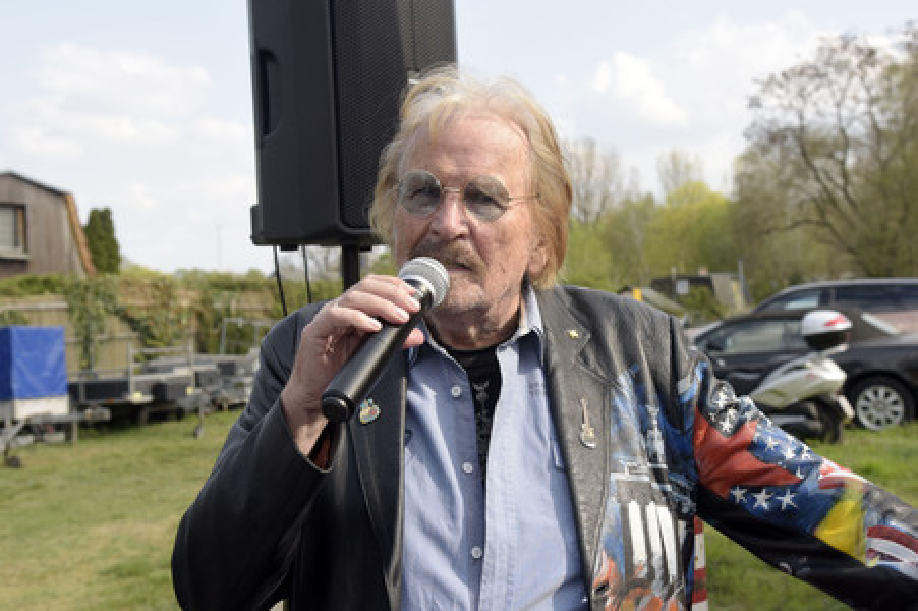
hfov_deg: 41.1
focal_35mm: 48
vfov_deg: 28.0
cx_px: 459
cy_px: 306
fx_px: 1223
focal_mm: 48
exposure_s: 1/500
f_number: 7.1
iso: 500
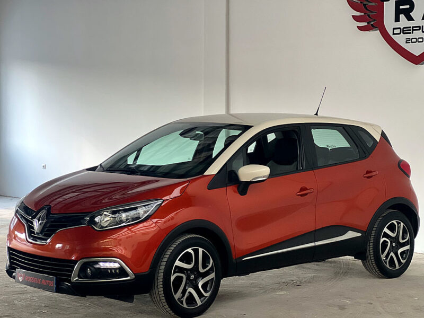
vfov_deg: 19.1
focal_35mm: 77
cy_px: 159
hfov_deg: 25.3
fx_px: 943
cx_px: 212
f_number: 2.8
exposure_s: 1/119
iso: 250
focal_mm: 9
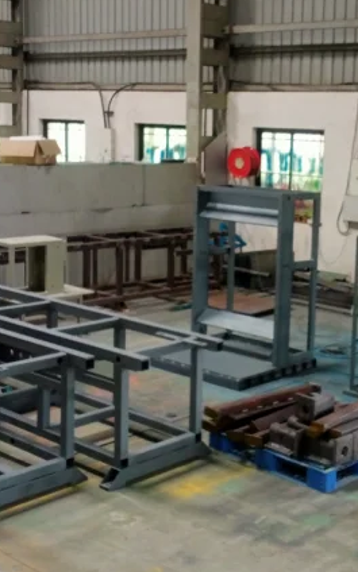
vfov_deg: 36.3
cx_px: 282
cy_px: 260
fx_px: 874
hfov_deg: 22.8
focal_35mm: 56
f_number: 1.8
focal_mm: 4.05
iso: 1145
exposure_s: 1/25
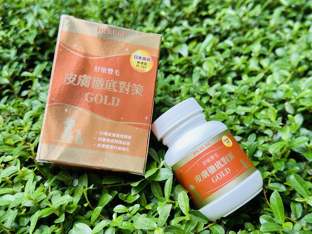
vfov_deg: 30.3
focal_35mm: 48
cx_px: 156
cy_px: 117
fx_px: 433
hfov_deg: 39.7
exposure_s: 1/65
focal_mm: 6.86
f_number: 1.78
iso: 80
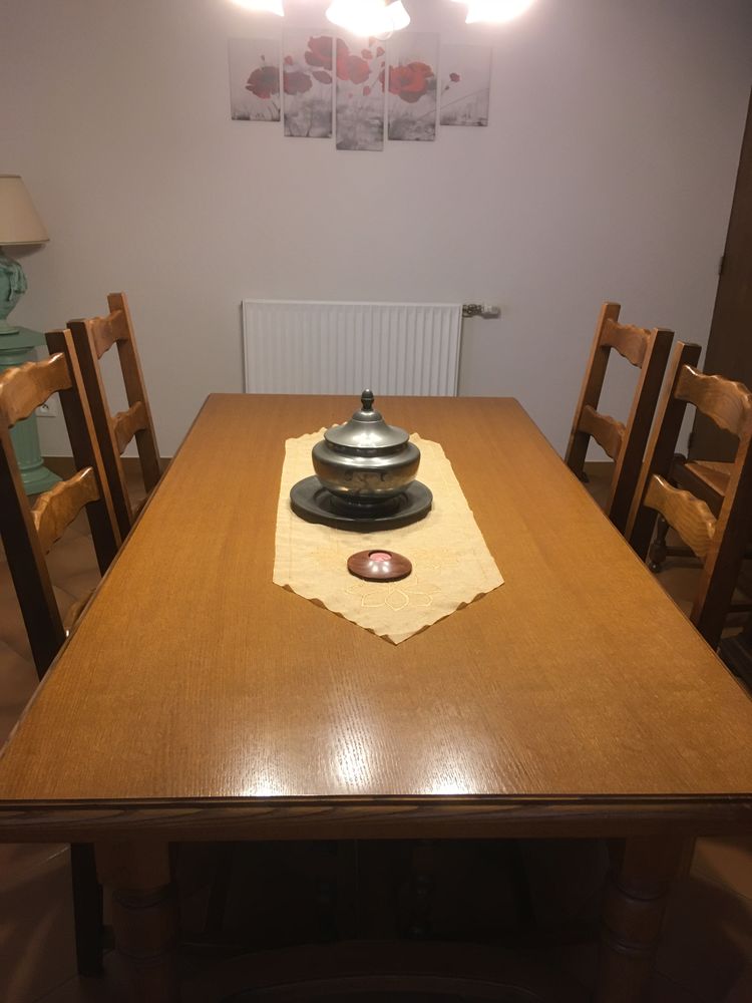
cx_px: 376
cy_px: 502
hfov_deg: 48.2
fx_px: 840
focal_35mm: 29
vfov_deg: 61.7
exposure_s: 1/33
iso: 160
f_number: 2.2
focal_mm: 4.15
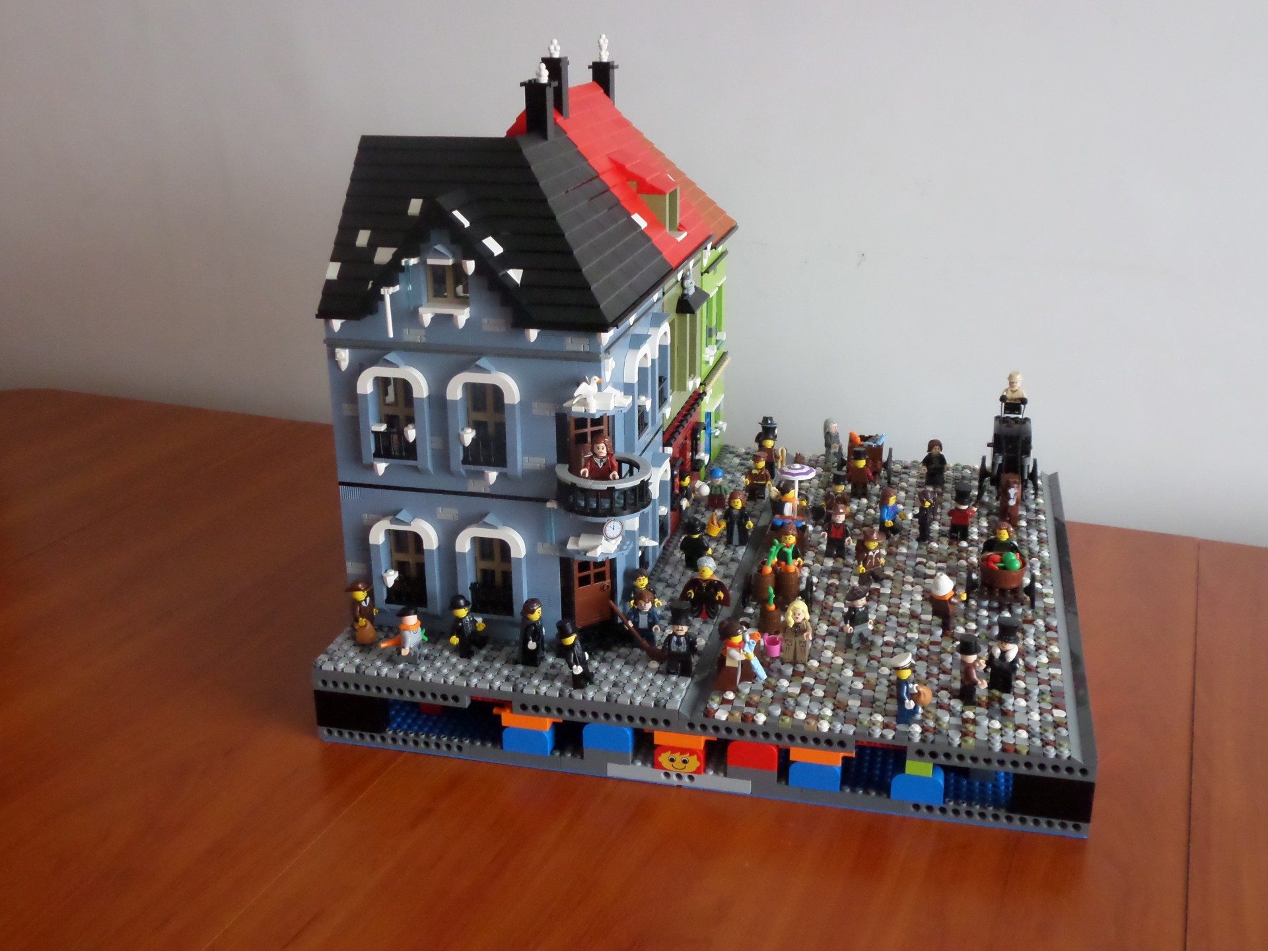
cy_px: 476
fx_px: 1355
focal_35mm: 37
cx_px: 634
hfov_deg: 50.1
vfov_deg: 38.7
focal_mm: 6.7
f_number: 3.7
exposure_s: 1/20
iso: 480
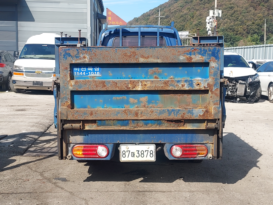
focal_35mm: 24
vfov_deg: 56.8
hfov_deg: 71.6
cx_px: 136
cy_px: 102
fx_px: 189
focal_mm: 4.6
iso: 40
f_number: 1.8
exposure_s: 1/717
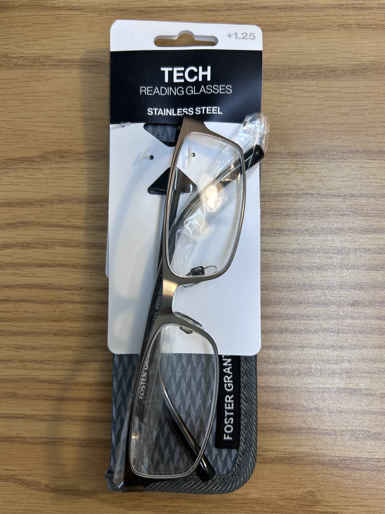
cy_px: 257
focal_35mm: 26
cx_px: 192
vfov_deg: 67.3
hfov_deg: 53.1
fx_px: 386
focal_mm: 5.7
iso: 64
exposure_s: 1/120
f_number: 1.5
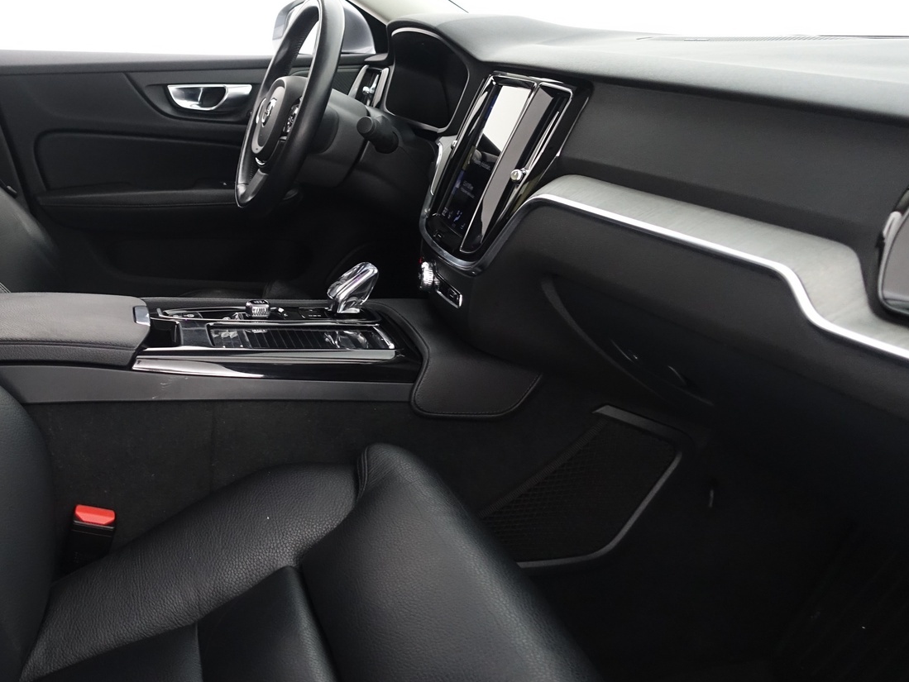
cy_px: 250
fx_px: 893
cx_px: 246
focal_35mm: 34
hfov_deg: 52.0
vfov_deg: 41.5
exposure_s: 1/30
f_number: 2.5
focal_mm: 8.8
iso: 1000
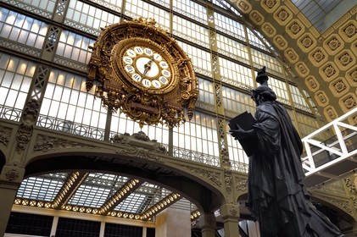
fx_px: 317
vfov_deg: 41.1
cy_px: 118
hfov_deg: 58.8
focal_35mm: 32
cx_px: 178
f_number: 11
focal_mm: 32
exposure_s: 1/60
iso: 800
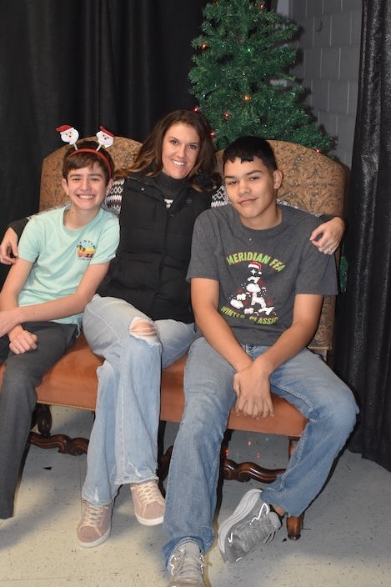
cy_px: 288
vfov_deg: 35.9
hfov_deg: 24.3
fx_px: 907
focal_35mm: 56
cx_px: 151
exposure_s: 1/125
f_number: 4.2
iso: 1400
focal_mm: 29
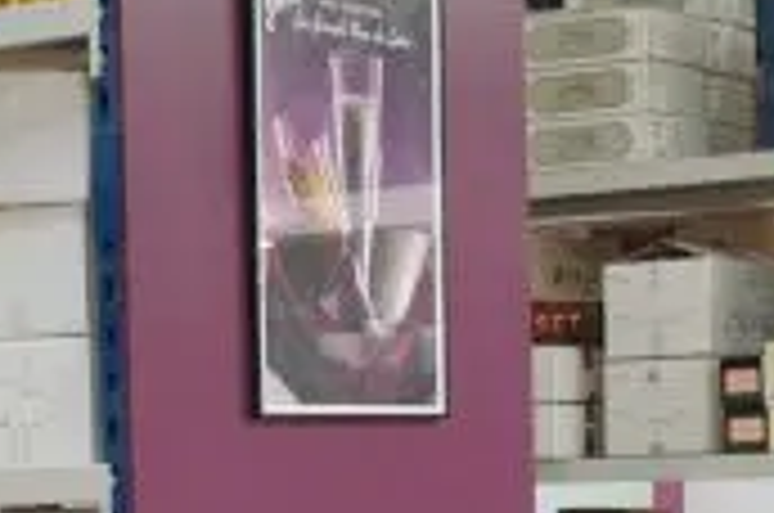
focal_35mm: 151
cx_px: 72
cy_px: 666
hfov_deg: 13.5
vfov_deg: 8.9
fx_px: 3237
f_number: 4.5
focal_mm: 27
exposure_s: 1/125
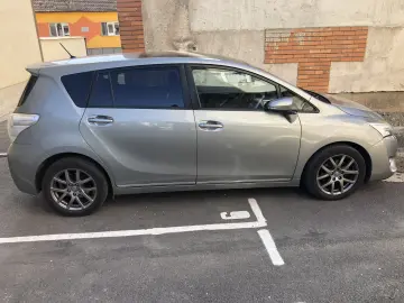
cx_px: 202
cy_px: 152
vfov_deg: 49.7
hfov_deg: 63.4
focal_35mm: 28
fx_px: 327
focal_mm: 3.99
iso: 20
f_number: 1.8
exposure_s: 1/279
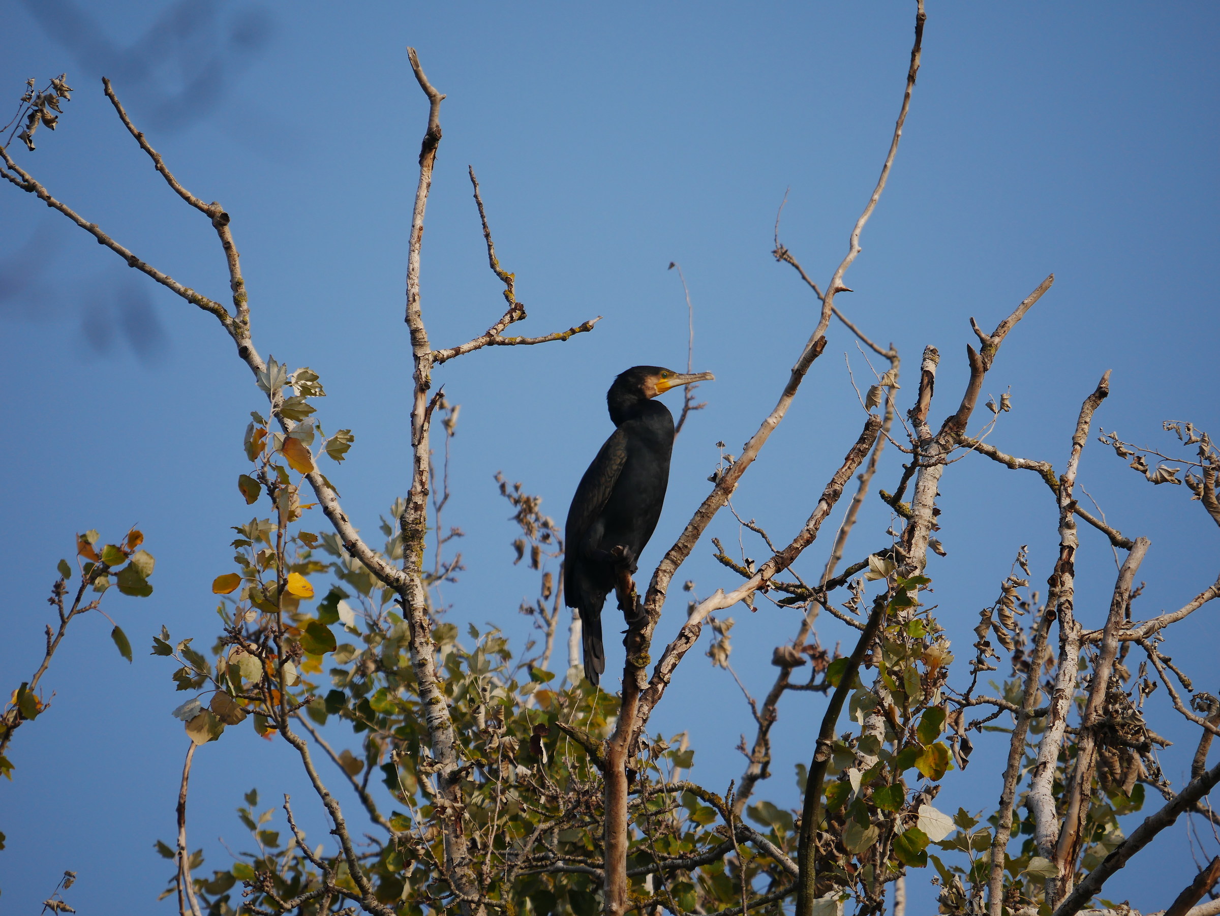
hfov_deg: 2.5
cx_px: 610
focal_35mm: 800
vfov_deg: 1.9
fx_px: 28206
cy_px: 458
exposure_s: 1/800
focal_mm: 400
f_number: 6.3
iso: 200
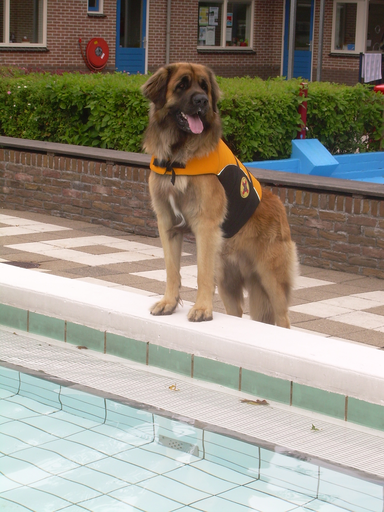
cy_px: 256
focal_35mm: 94
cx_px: 192
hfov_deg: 15.7
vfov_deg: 20.9
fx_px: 1390
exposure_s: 1/125
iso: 50
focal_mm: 16
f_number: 7.2
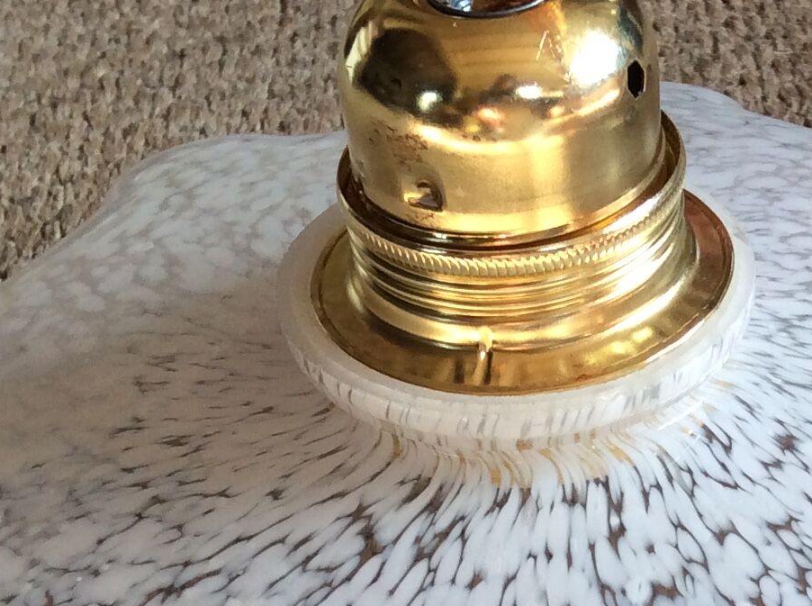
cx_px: 564
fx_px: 2154
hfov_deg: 21.2
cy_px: 670
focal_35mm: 92
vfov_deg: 15.6
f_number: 2.4
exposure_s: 1/50
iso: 40
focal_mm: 3.3
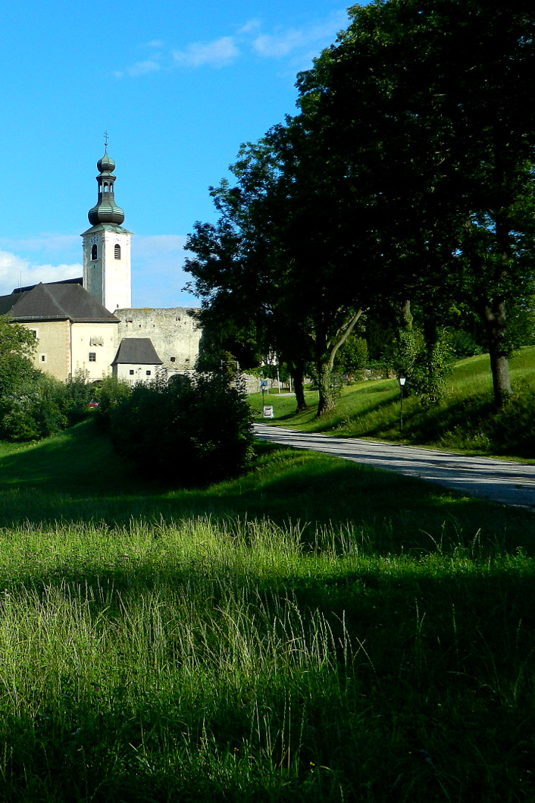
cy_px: 364
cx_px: -55
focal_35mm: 55
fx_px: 1226
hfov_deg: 23.1
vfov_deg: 36.2
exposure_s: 1/800
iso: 80
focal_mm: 6.2
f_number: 3.3
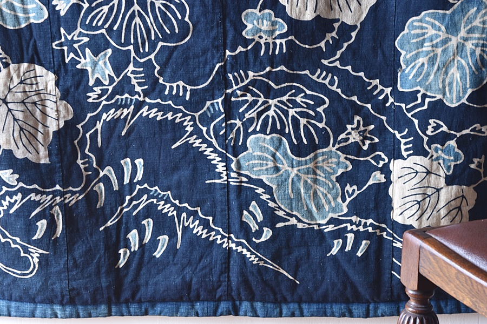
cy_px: 162
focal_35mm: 82
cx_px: 244
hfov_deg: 24.6
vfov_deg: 16.6
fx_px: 1116
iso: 200
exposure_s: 1/1.3
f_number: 5.6
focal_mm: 55
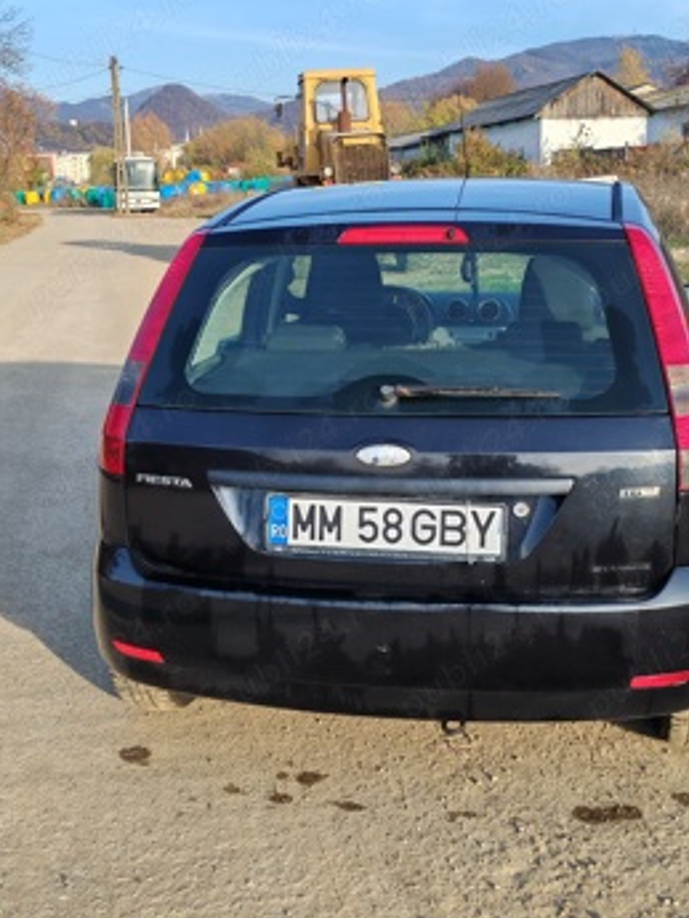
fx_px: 1167
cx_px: 391
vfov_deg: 42.9
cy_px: 495
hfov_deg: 32.8
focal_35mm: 44
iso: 50
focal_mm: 5.52
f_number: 1.95
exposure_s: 1/890
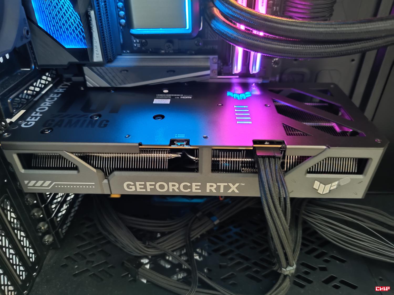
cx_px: 197
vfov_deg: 54.9
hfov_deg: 69.4
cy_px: 148
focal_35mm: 25
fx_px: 285
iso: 776
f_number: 1.85
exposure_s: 1/9
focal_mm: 6.78
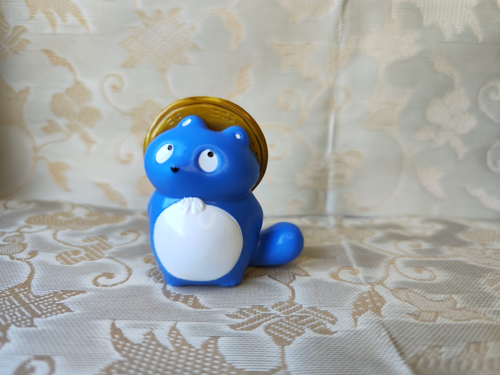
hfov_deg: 73.9
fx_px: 332
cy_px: 188
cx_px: 250
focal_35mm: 23
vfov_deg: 58.9
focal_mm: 7.01
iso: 144
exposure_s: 1/100
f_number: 1.69
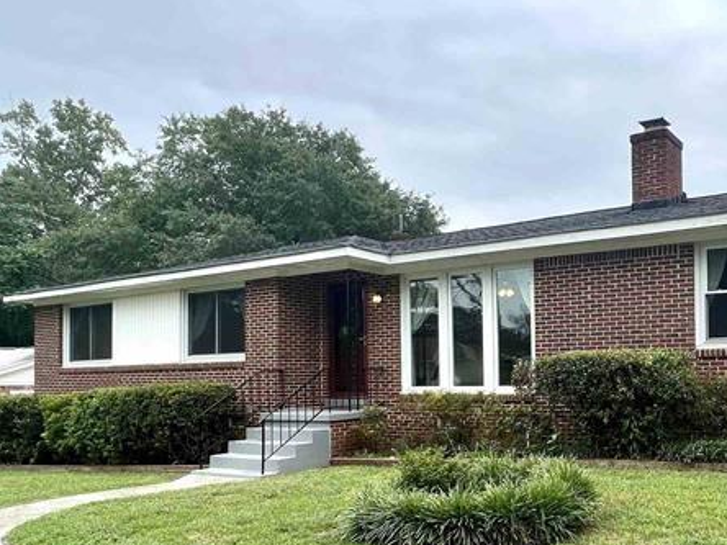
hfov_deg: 56.0
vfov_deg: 46.1
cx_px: 575
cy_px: 360
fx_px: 630
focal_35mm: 30
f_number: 1.8
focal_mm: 1.6
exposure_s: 1/525
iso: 32
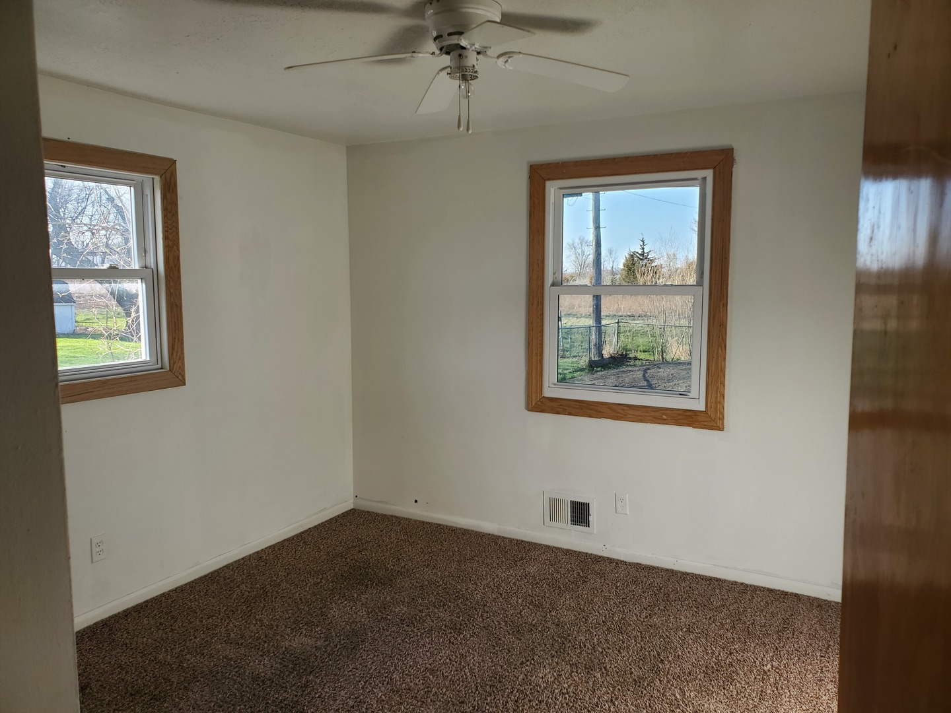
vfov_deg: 53.1
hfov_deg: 67.3
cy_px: 356
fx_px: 714
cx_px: 476
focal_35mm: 26
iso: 50
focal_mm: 4.3
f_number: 2.4
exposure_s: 1/166
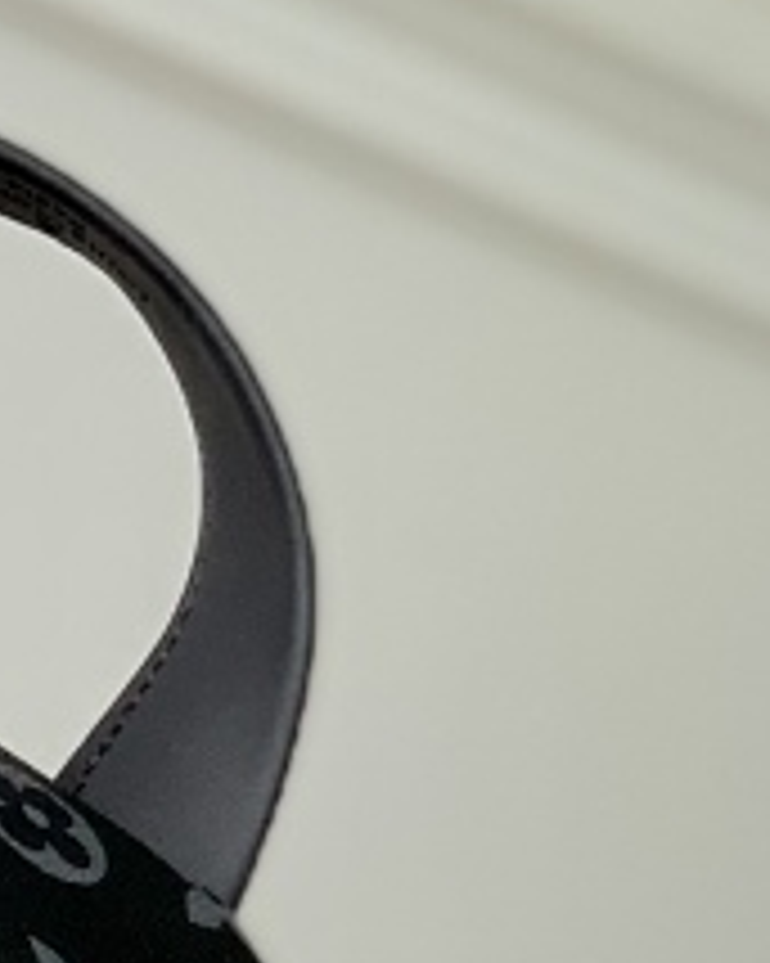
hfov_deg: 4.4
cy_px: 1894
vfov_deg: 5.5
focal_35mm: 342
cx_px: -1364
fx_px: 9749
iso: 20
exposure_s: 1/122
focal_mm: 6
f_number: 2.4
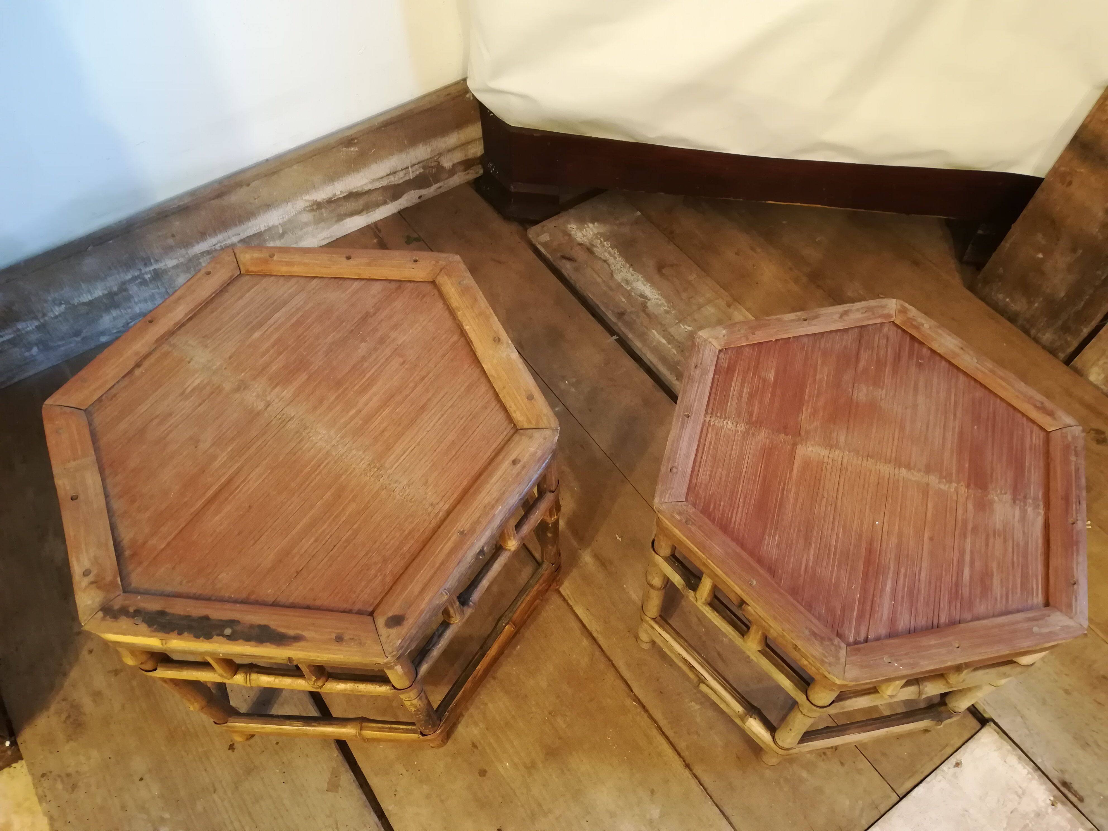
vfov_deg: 53.1
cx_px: 554
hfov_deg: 67.3
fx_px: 832
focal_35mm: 26
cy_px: 416
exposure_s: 1/25
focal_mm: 3.83
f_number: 2.2
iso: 320
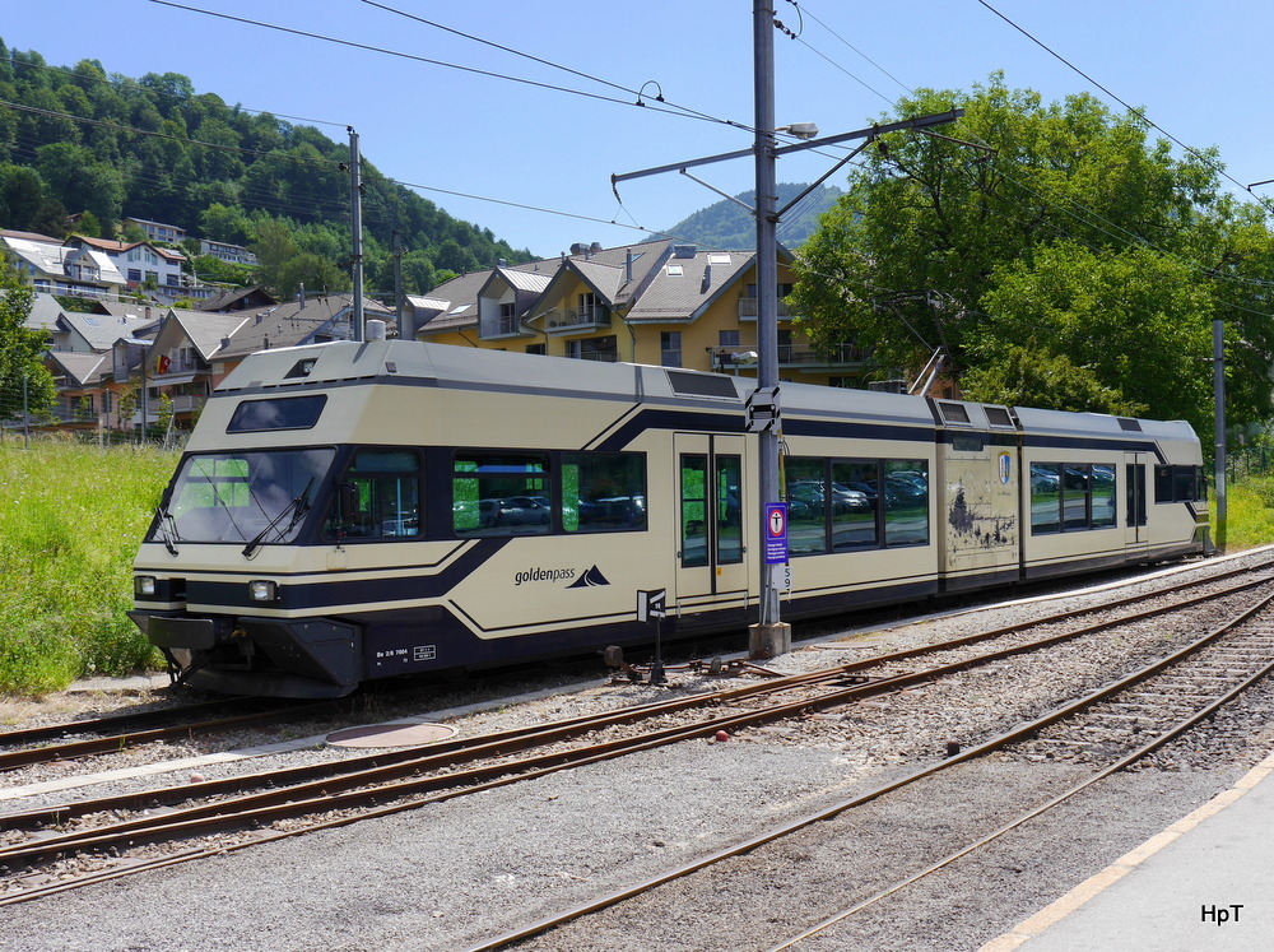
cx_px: 637
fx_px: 1323
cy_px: 476
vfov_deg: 39.6
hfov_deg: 51.4
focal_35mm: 36
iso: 160
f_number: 8
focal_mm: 18
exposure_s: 1/320
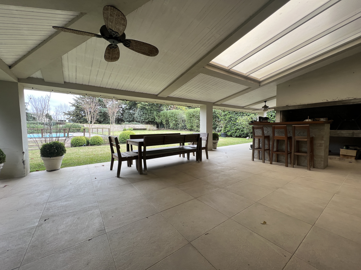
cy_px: 135
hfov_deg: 106.2
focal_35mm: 13
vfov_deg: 89.9
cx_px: 180
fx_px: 136
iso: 32
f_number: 1.8
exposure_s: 1/124
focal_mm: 1.57
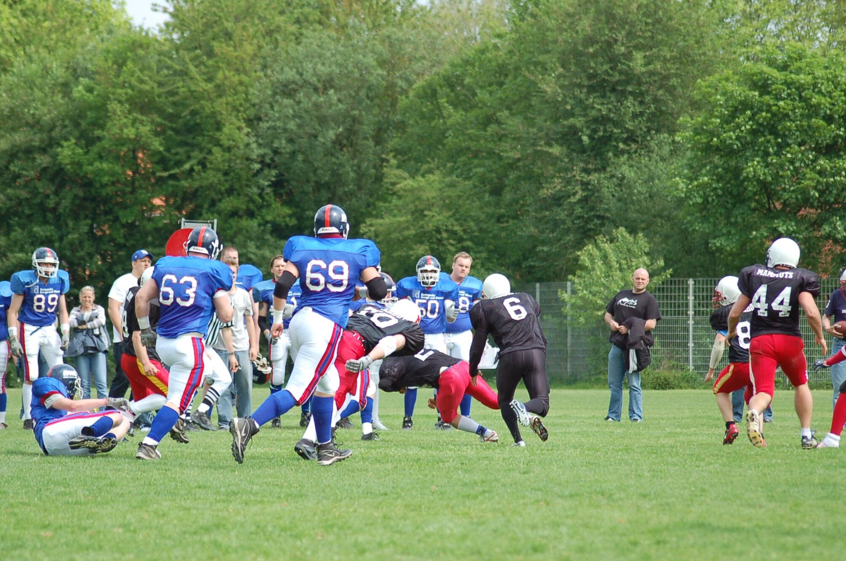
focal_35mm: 222
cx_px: 396
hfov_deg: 9.3
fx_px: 5197
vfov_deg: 6.2
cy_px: 297
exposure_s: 1/1000
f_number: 4.5
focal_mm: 135
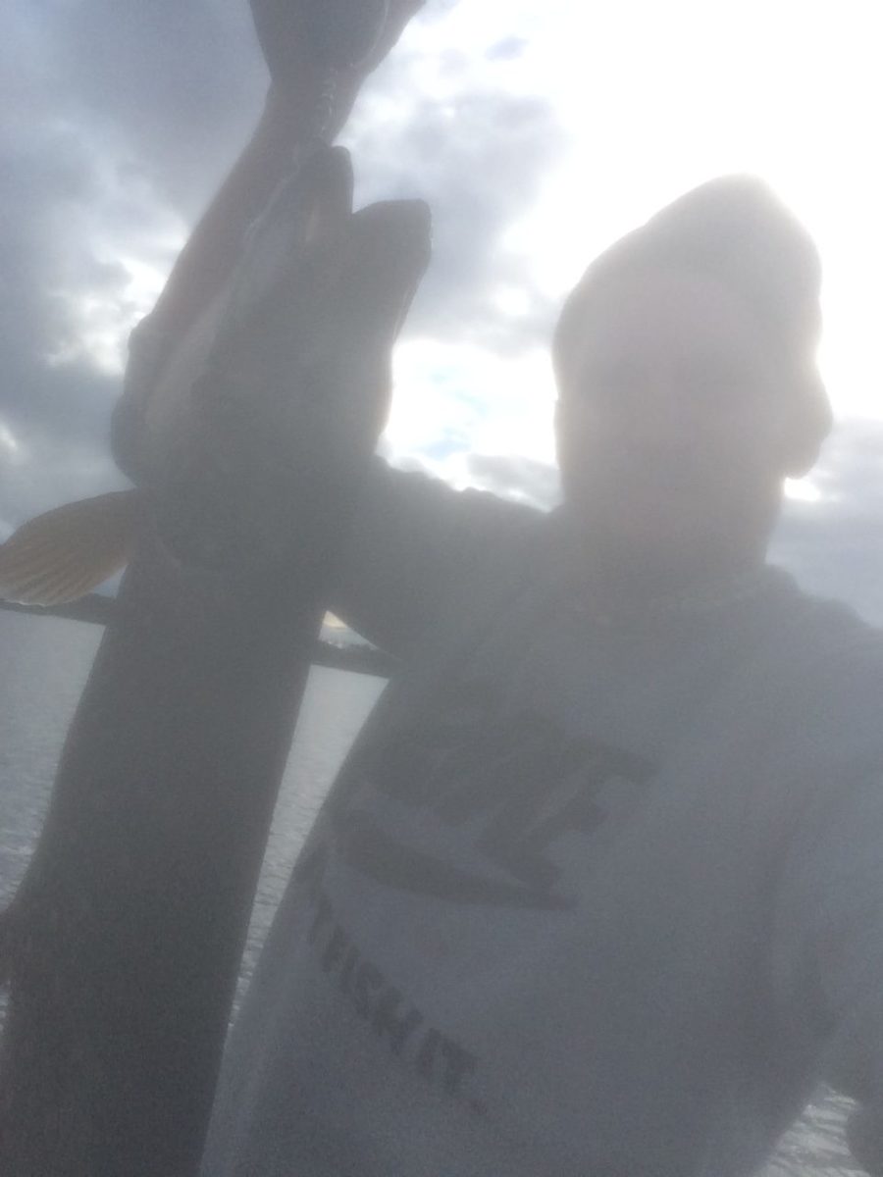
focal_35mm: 31
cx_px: 442
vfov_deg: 58.4
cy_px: 588
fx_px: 1054
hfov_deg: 45.4
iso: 50
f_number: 2.4
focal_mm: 2.15
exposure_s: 1/582
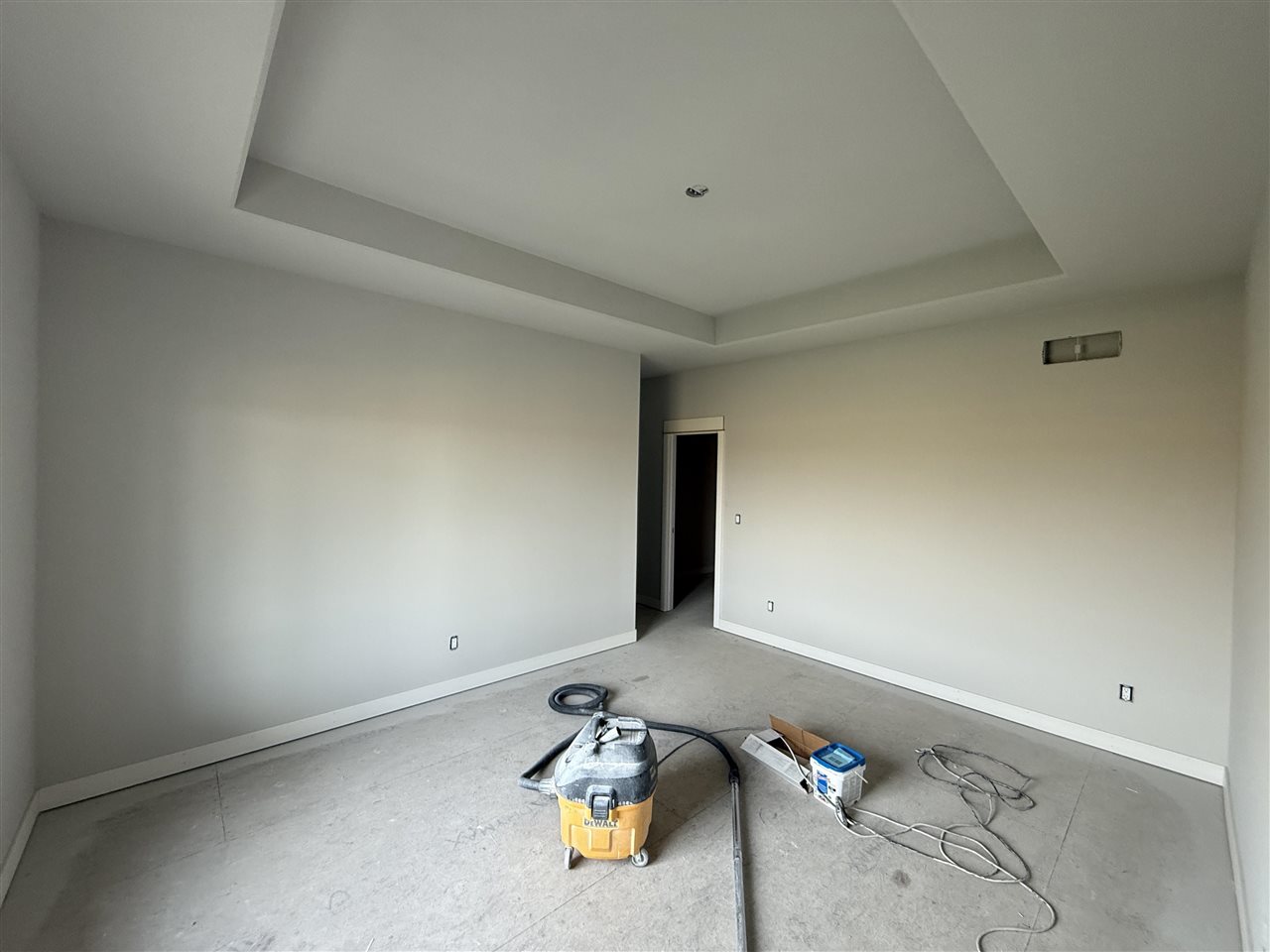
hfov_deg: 102.1
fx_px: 514
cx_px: 635
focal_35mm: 14
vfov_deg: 85.7
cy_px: 476
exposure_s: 1/120
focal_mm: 2.22
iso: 200
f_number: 2.2
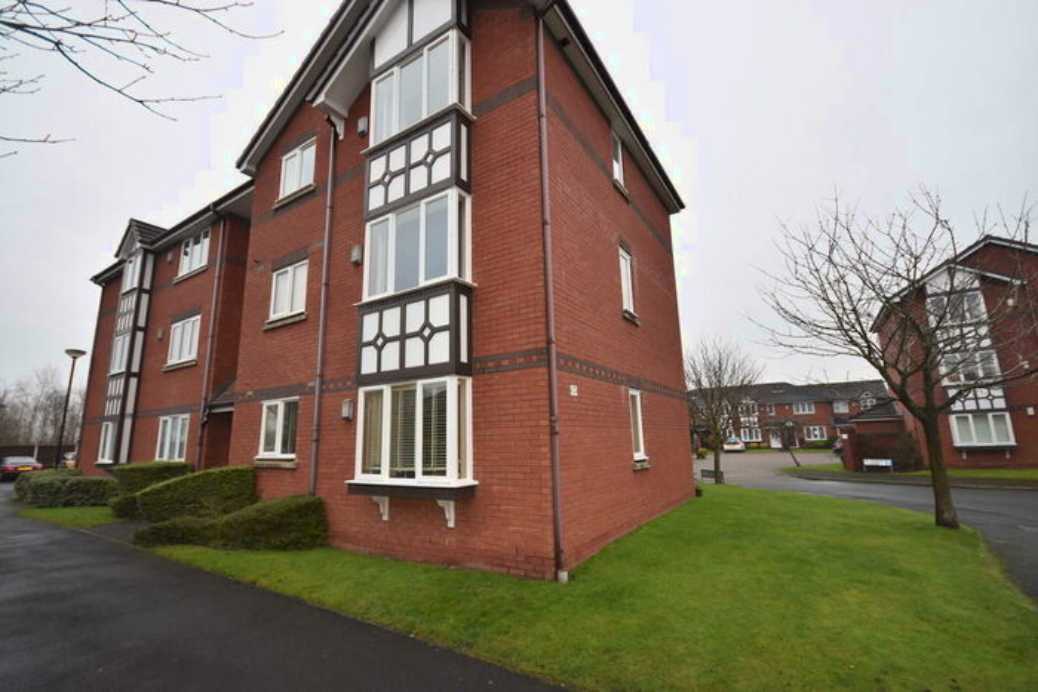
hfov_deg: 100.4
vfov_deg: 77.4
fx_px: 433
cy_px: 346
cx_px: 519
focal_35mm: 15
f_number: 4
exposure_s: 1/40
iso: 100
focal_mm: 10
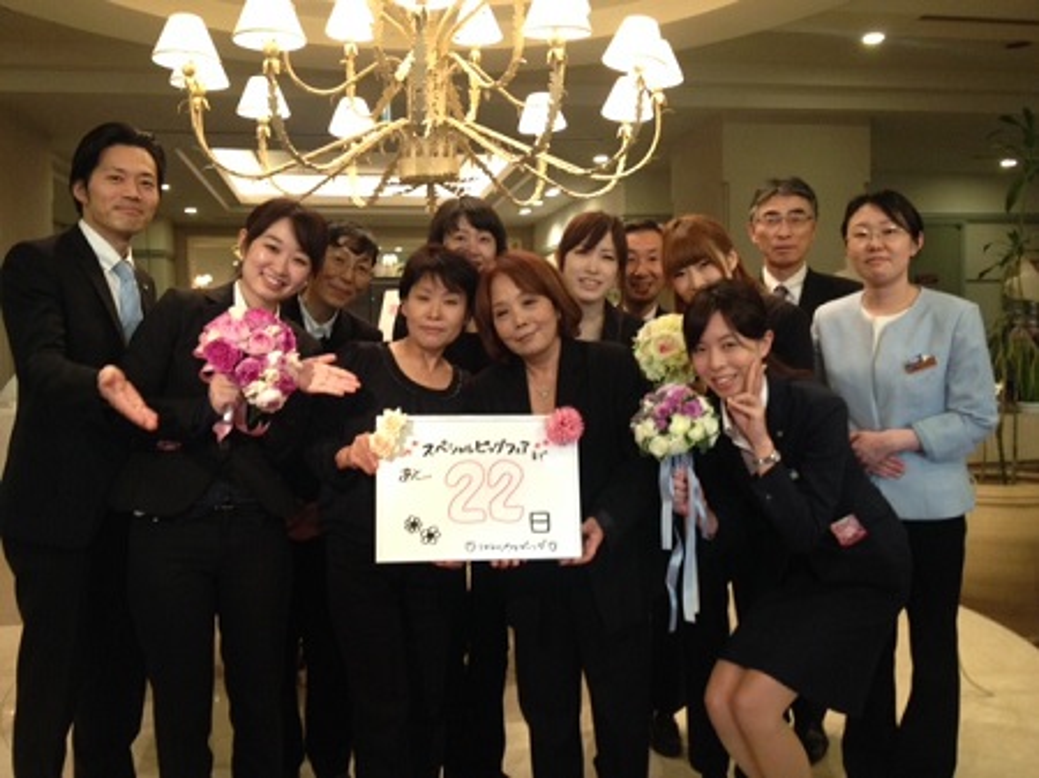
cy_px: 389
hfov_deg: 52.7
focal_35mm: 35
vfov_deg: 40.7
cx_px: 520
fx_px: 1050
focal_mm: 4.28
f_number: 2.4
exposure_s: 1/20
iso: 200
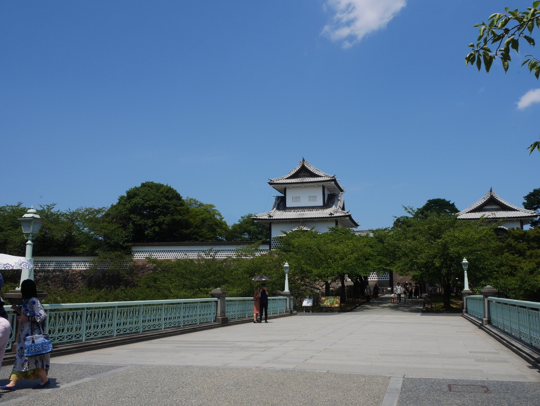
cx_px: 270
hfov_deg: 53.9
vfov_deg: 41.8
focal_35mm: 34
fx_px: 531
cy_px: 203
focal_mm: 17
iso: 200
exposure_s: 1/400
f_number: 11
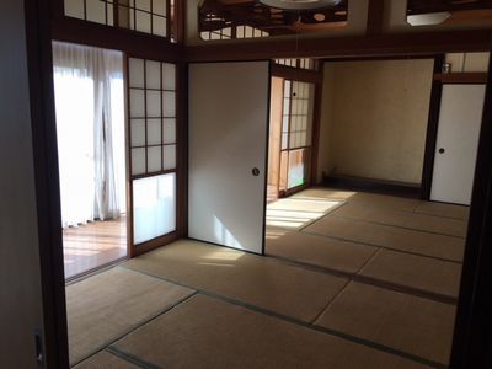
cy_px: 184
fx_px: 412
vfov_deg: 48.2
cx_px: 246
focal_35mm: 29
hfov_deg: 61.7
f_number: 2.2
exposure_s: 1/129
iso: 25
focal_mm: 4.15
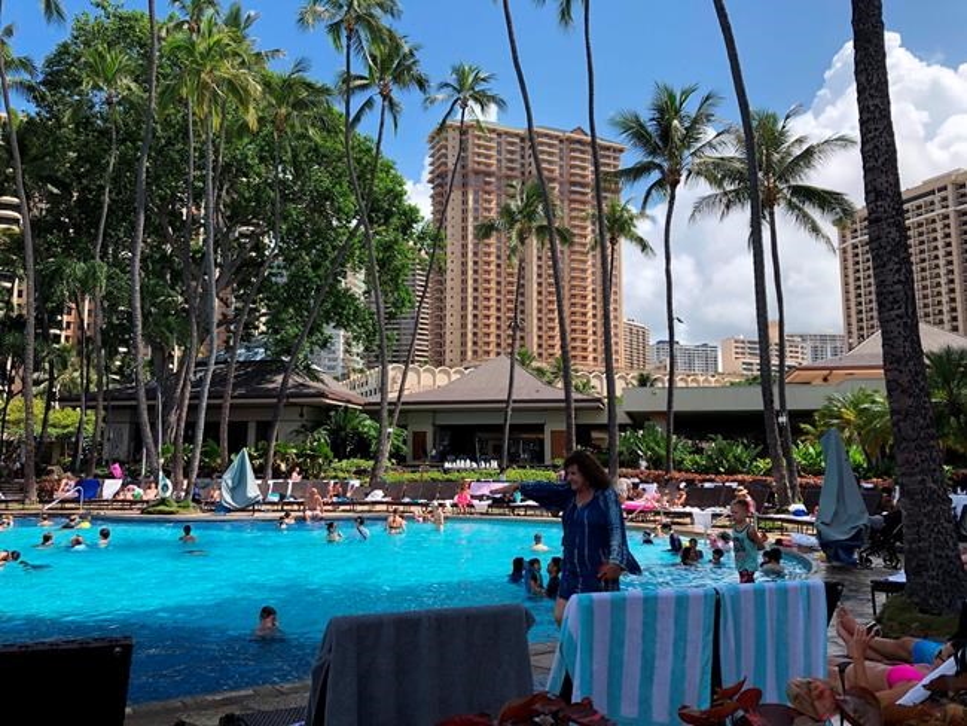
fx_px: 782
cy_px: 363
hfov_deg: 63.4
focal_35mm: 28
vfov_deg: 49.8
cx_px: 484
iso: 20
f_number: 1.8
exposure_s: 1/1429
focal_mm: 3.99
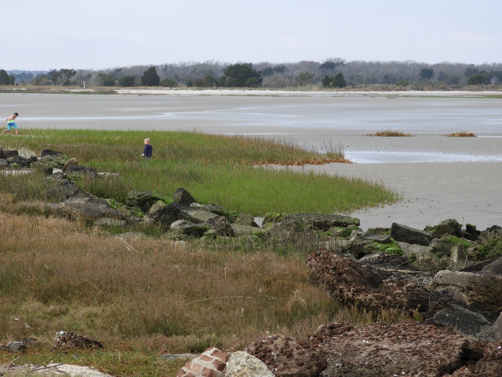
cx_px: 251
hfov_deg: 14.6
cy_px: 188
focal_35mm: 135
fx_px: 1958
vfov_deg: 11.0
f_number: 5
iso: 100
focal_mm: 24.2
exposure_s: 1/400
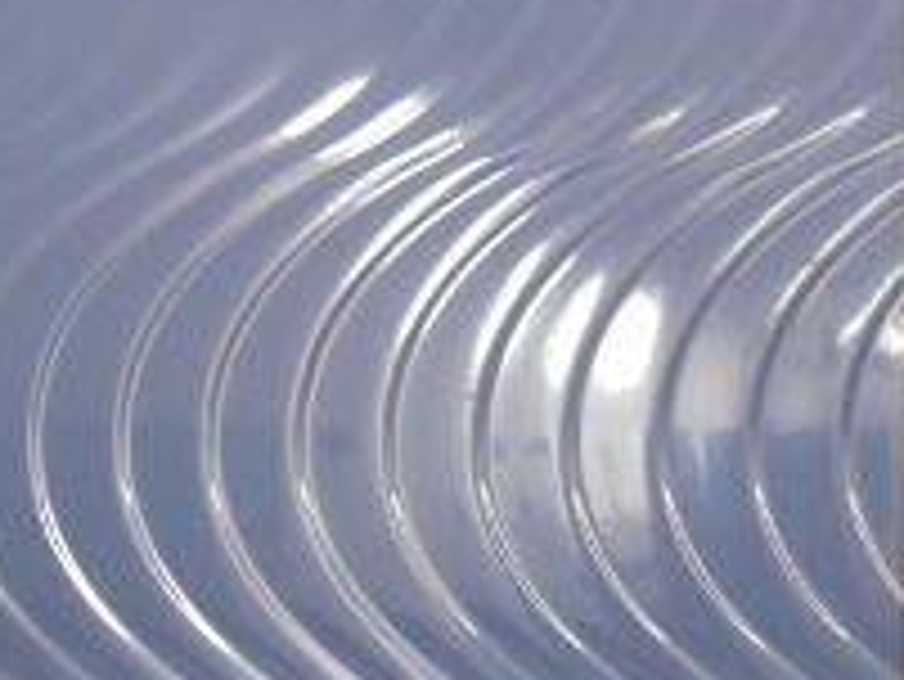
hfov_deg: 16.4
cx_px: 875
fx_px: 3083
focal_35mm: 118
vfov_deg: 12.0
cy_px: -311
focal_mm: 6.3
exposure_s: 1/45
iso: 160
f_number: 2.8
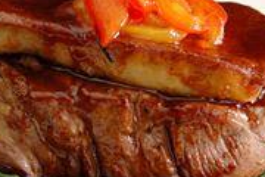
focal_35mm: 208
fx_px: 1531
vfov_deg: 6.6
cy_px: 121
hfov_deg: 9.9
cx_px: 134
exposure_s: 1/15
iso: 200
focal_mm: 50
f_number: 4
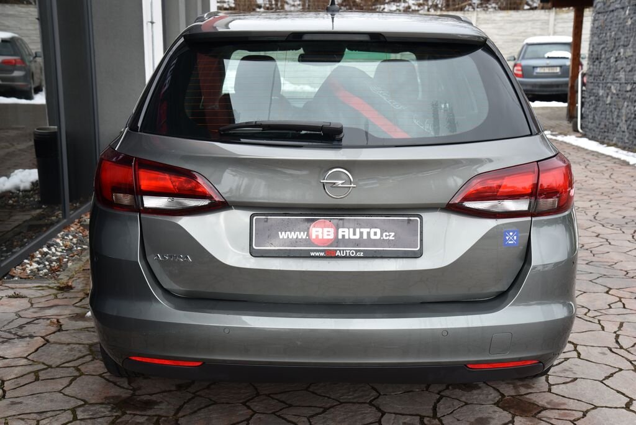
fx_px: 919
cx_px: 318
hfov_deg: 38.2
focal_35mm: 52
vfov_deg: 26.0
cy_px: 212
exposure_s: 1/250
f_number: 8
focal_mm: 52
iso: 500
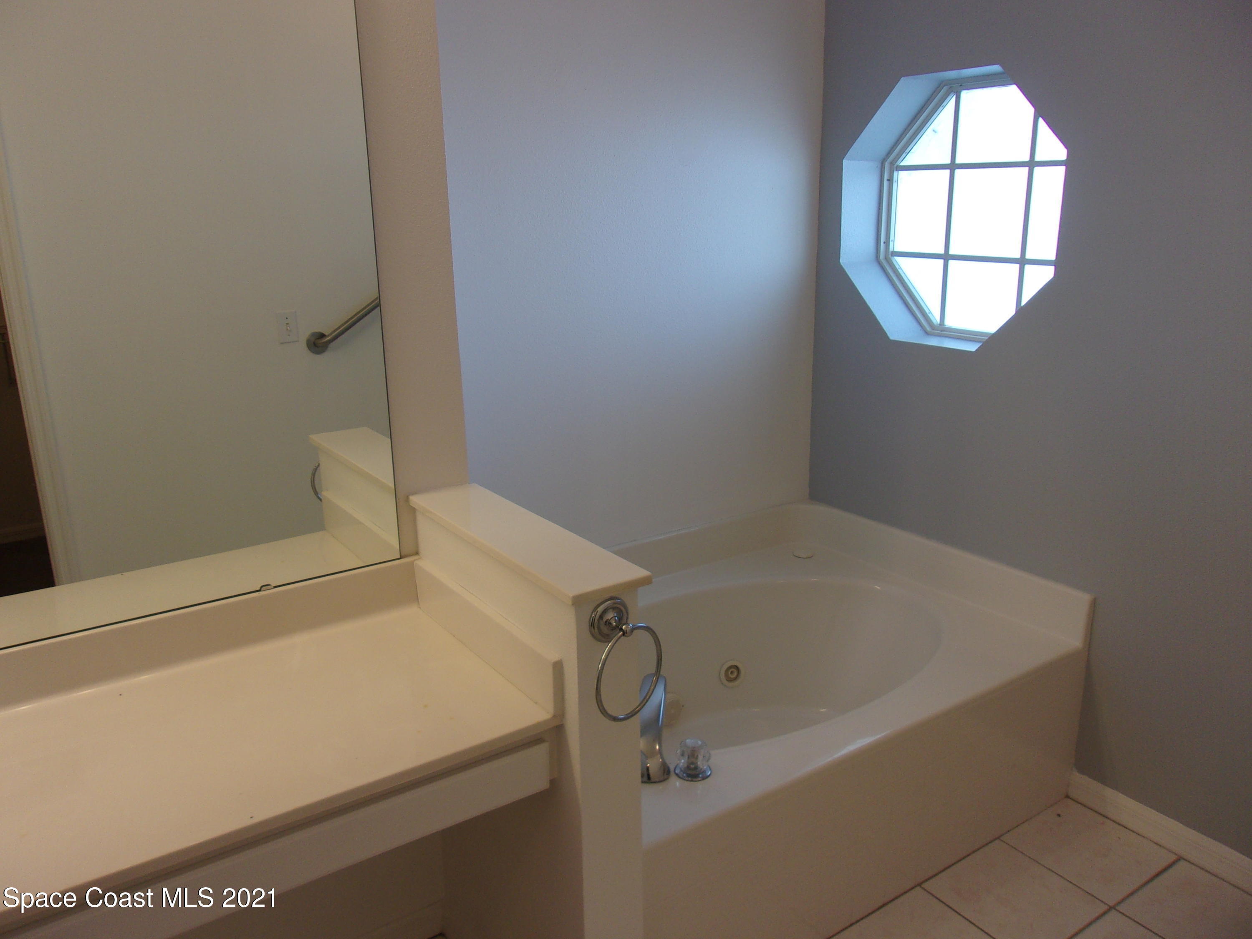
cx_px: 626
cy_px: 470
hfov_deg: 65.3
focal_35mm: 27
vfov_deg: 51.4
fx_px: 977
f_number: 3
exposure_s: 1/34
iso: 81
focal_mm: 4.9
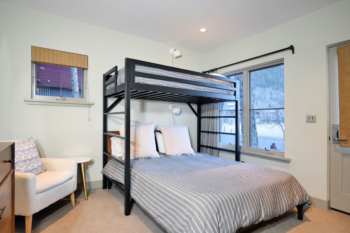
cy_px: 116
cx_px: 175
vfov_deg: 67.4
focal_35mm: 18
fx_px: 175
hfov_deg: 90.0
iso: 800
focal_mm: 9
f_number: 1.7
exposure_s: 1/40
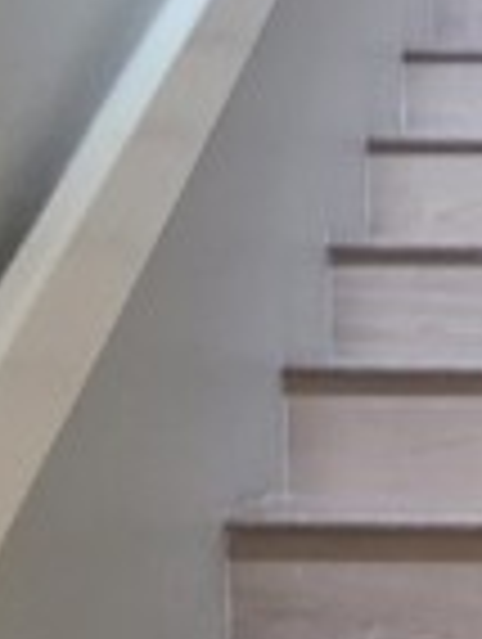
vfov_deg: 16.8
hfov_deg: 12.0
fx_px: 2166
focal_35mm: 117
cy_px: 387
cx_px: 770
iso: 320
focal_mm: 5.4
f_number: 1.8
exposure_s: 1/40
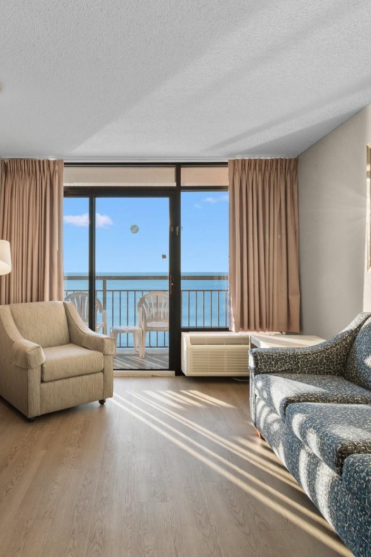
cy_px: 273
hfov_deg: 54.3
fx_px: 356
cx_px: 133
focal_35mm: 23
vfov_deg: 76.1
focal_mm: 10
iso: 100
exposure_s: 1/25
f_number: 4.5
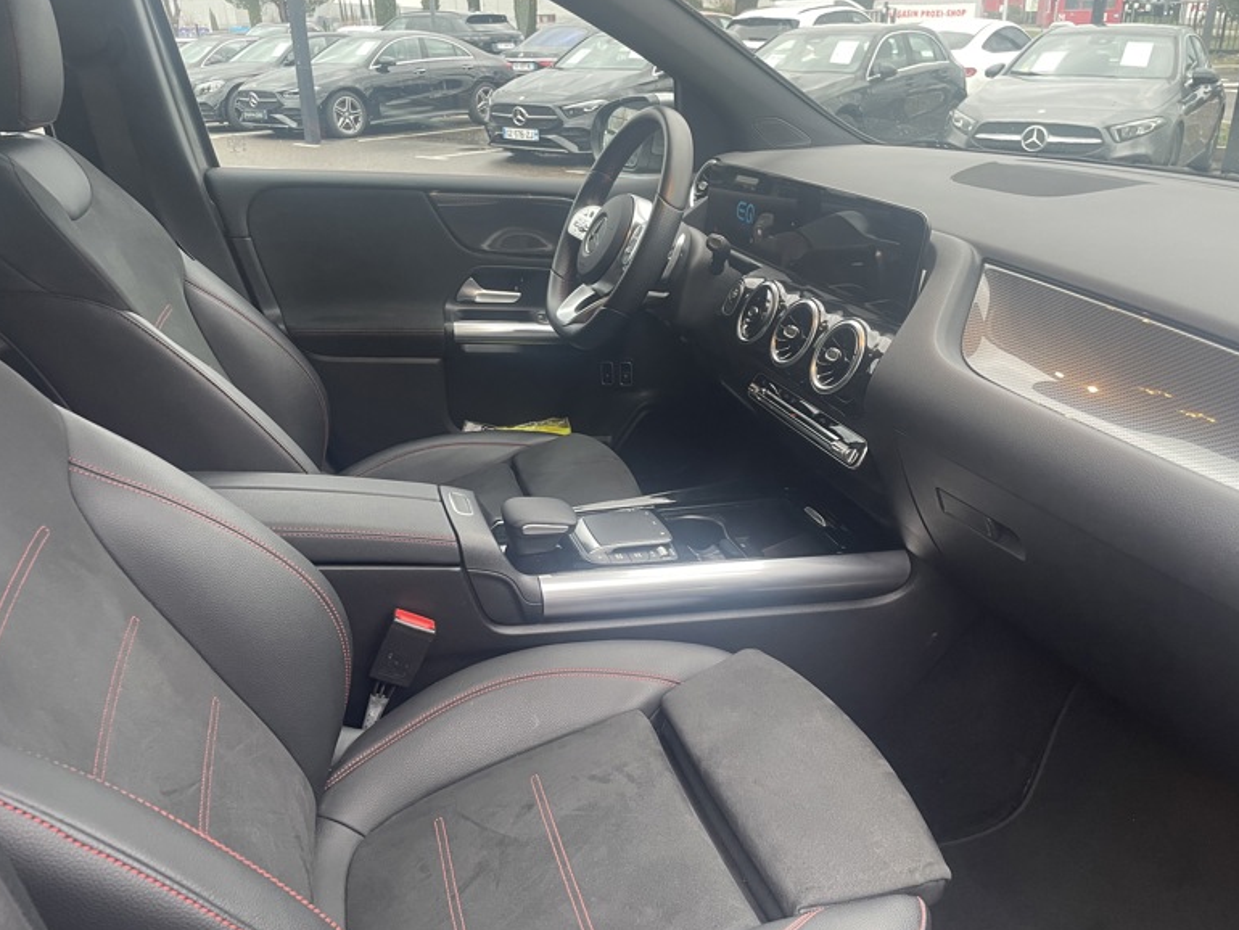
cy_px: 468
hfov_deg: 65.3
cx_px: 610
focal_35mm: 27
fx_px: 967
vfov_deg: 51.4
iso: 125
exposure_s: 1/60
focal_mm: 4.2
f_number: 1.6
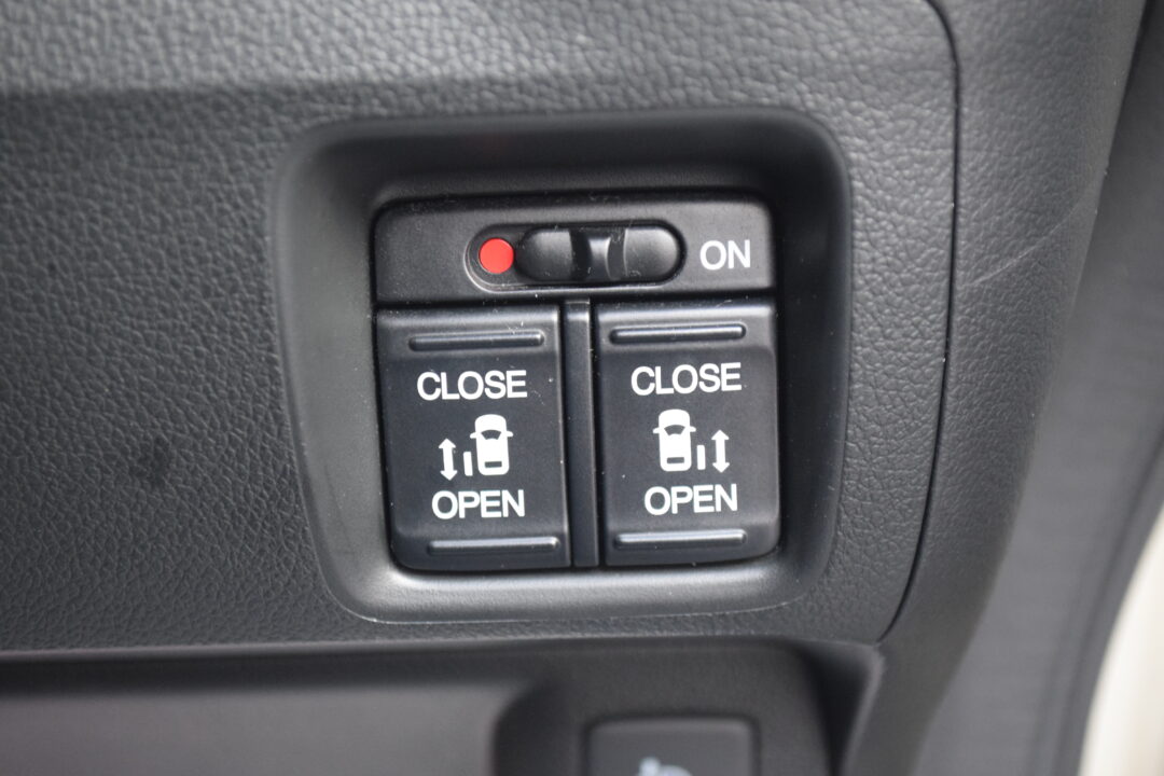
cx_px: 582
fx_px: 2328
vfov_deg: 18.9
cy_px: 388
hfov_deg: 28.1
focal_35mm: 72
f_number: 5.6
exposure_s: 1/60
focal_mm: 48
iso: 2500
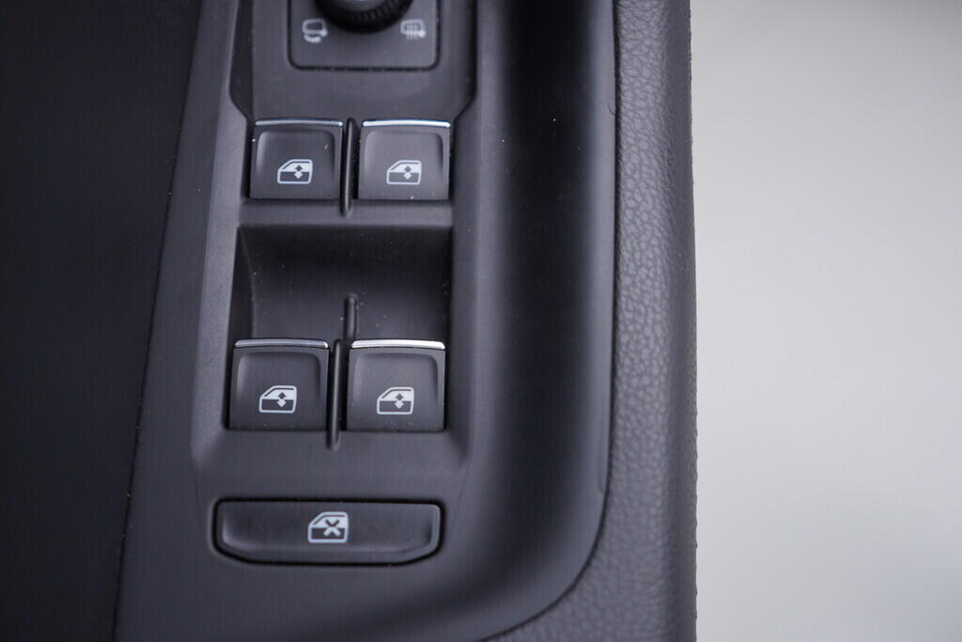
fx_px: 962
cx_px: 481
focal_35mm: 36
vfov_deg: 36.9
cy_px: 321
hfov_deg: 53.1
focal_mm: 24
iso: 125
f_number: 2.8
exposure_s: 1/40
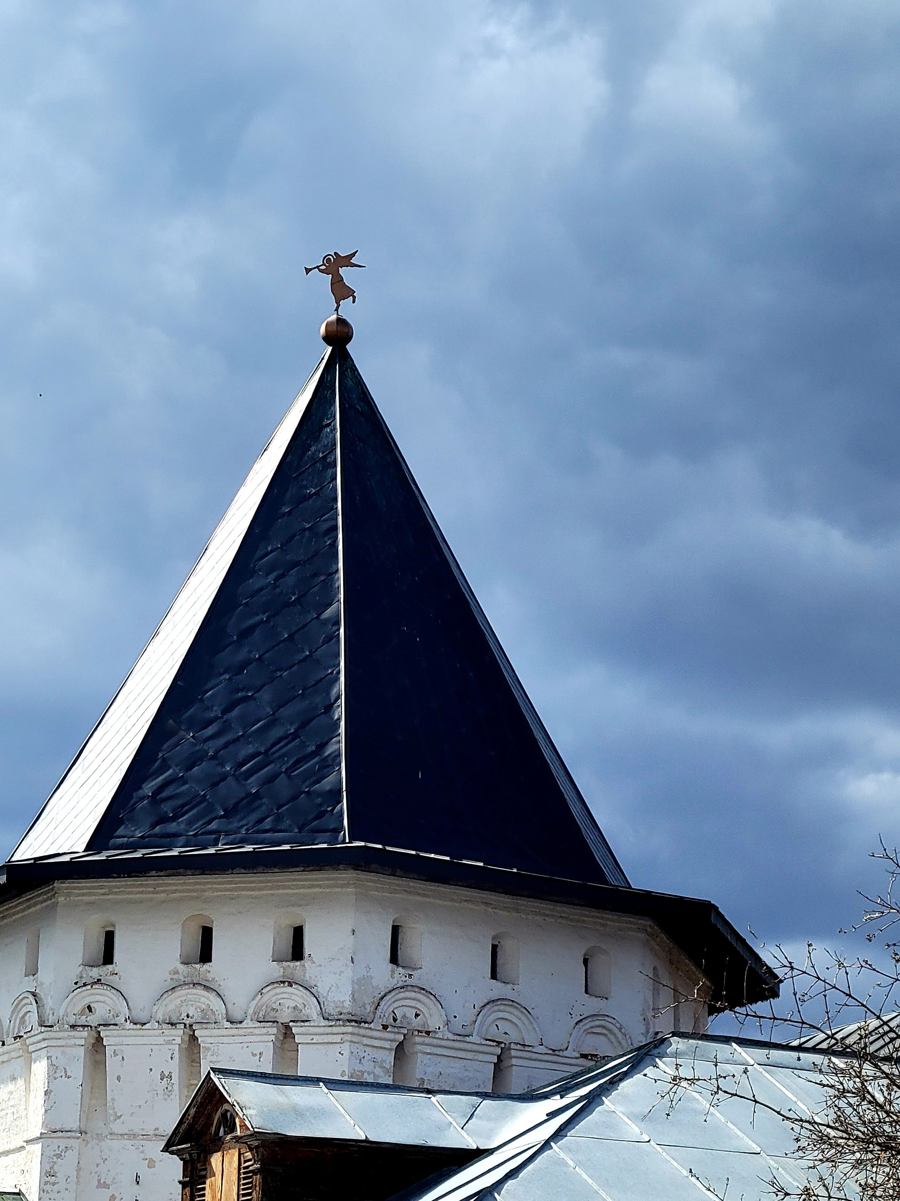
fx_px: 1248
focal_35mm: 36
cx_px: 323
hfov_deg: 39.3
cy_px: 685
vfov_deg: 51.2
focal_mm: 5.9
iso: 25
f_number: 2
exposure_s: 1/1250
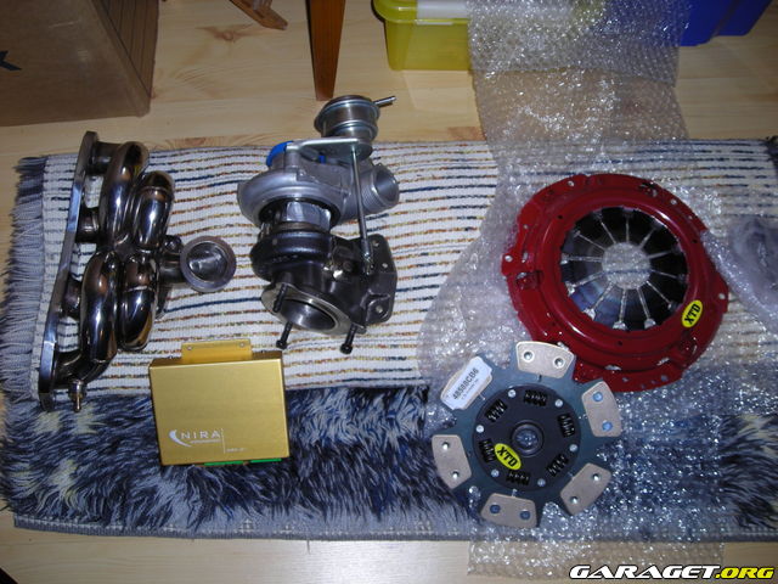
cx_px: 389
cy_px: 292
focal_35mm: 38
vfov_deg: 37.7
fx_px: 854
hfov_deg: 49.0
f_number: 3.2
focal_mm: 6.3
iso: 50
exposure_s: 1/60
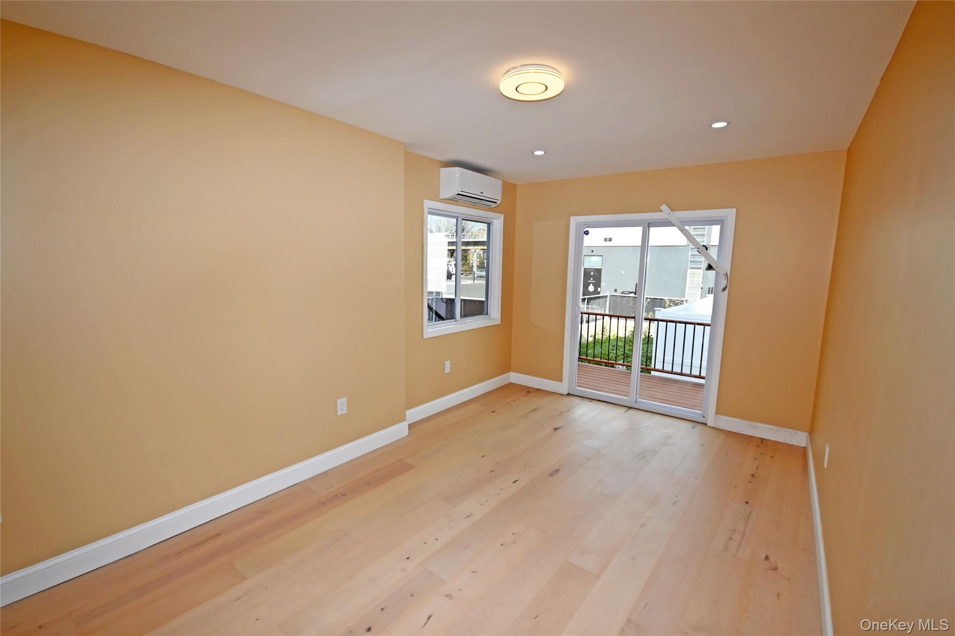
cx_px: 478
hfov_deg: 100.4
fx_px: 398
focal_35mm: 15
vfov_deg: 77.3
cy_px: 318
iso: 100
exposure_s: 1/160
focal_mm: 10
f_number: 6.3
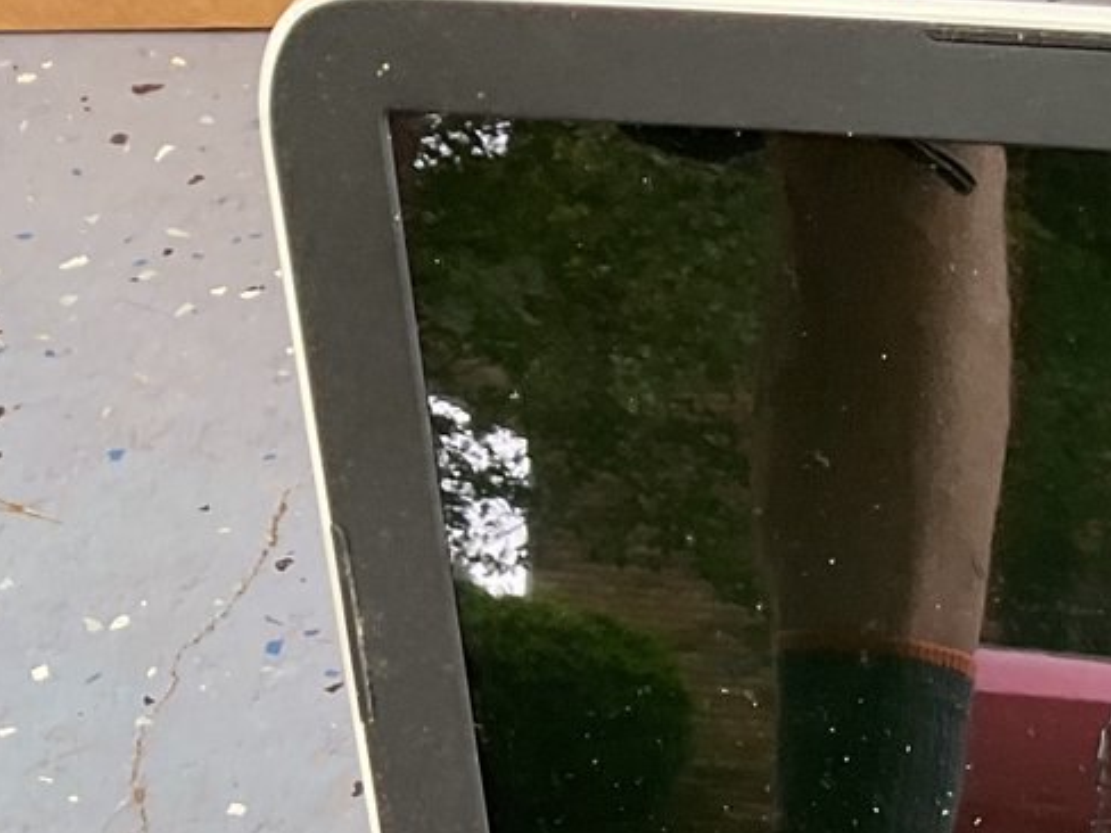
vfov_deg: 15.5
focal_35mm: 90
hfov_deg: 19.1
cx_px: 1672
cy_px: 1121
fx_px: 2889
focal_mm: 3
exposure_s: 1/120
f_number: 1.8
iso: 40
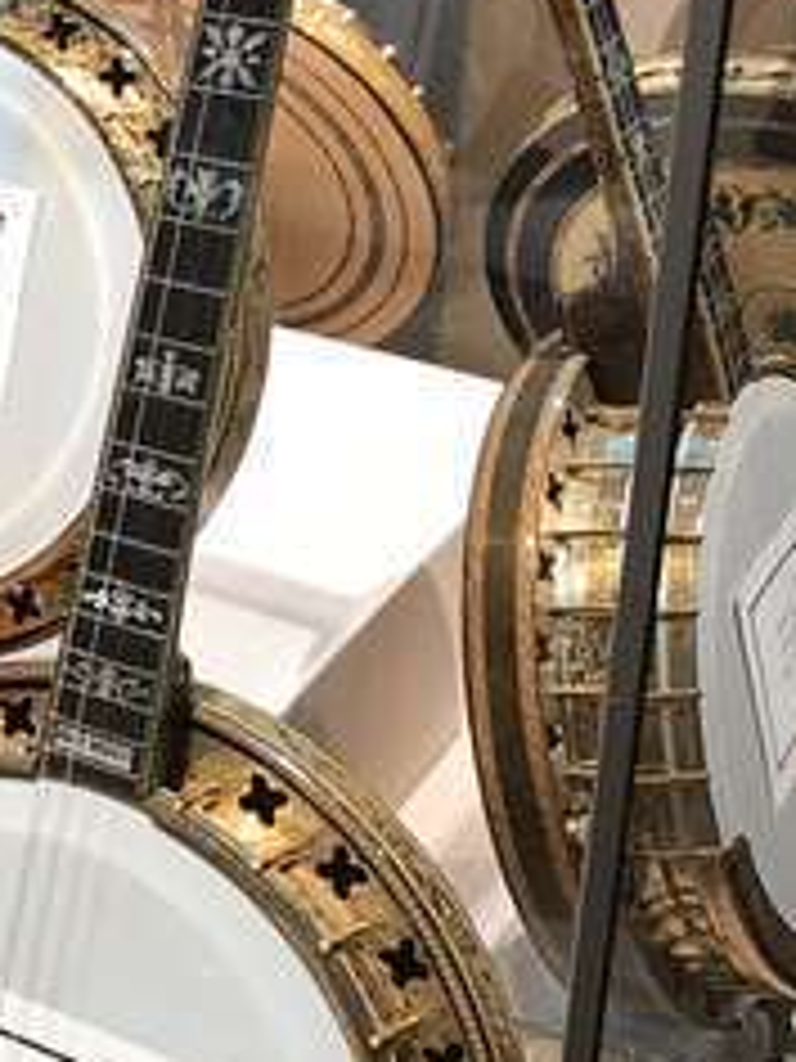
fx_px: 2913
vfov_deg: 20.4
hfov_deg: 14.5
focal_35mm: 95
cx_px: -391
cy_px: 220
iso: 20
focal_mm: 3.99
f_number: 1.8
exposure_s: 1/40
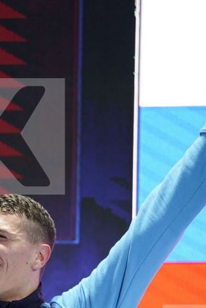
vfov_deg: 4.1
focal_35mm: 499
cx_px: 5
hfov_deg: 2.8
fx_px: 4280
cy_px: 363
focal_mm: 200
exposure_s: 1/250
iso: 1000
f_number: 2.8
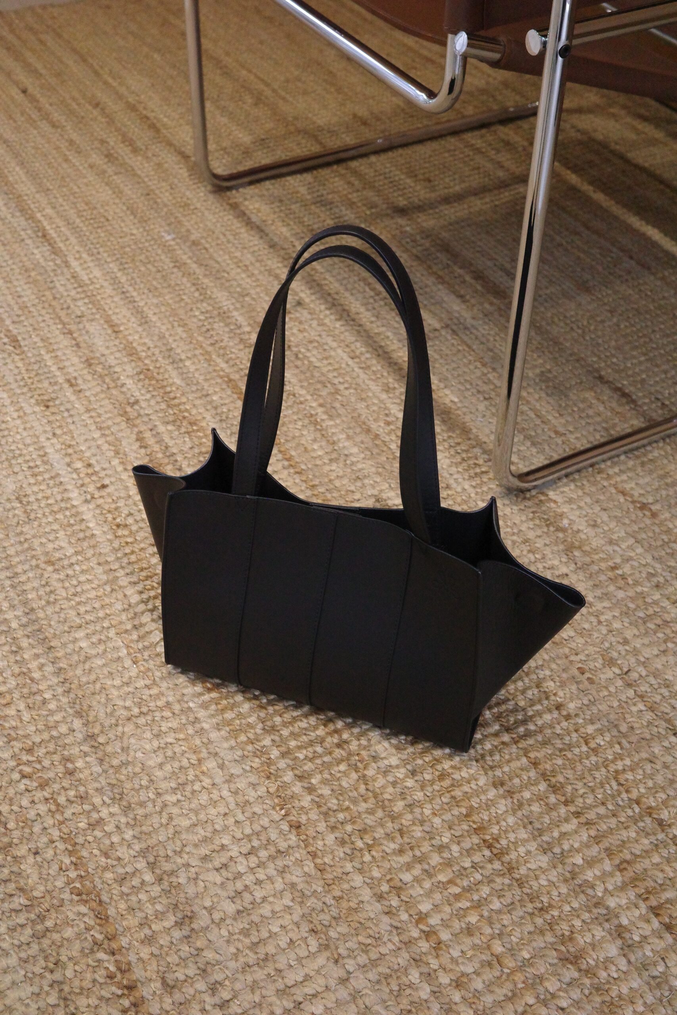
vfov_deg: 48.5
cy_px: 508
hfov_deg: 33.4
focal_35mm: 40
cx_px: 338
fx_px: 1128
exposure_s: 1/250
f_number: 4.5
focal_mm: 26
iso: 6400
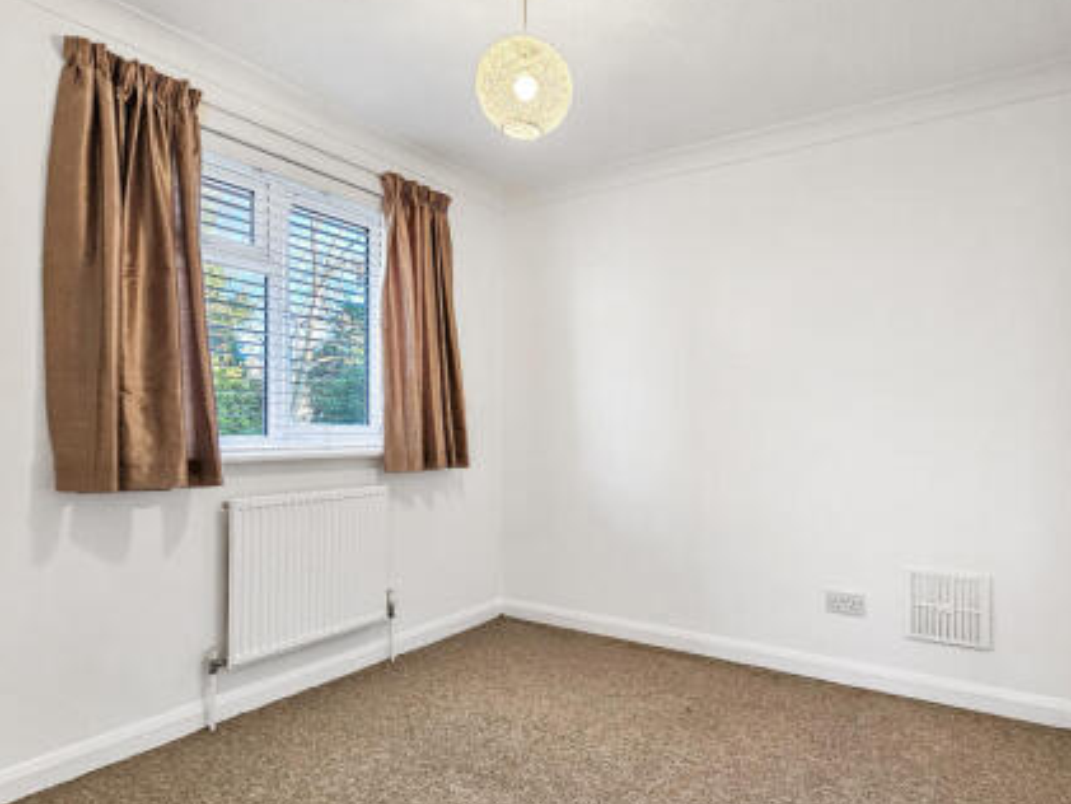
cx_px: 597
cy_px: 497
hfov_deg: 87.4
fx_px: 557
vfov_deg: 70.6
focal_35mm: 18
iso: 160
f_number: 2.2
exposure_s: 1/50
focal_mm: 2.2
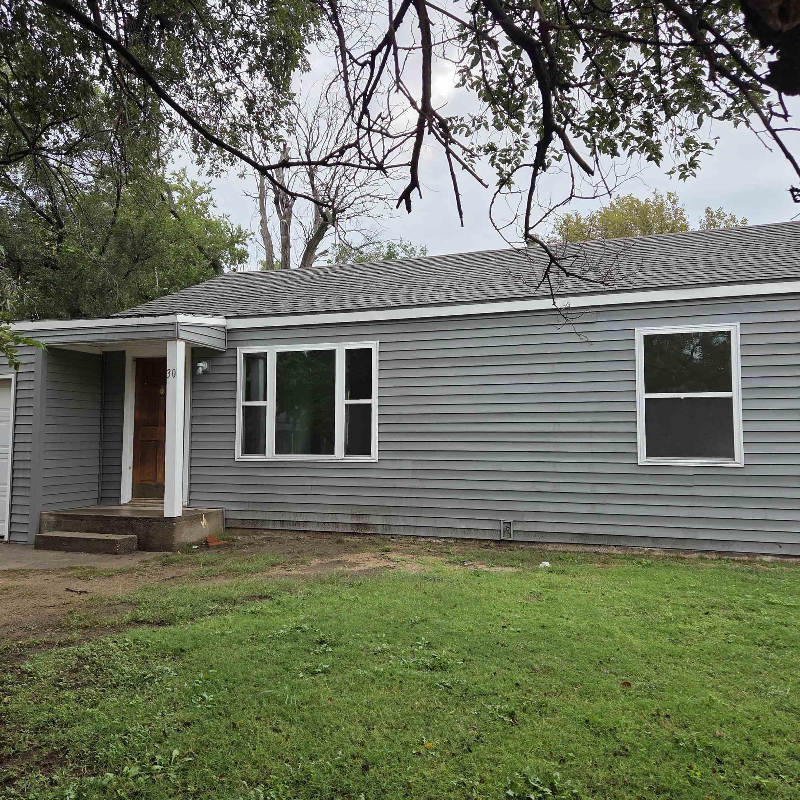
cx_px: 382
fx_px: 732
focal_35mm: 28
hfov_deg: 57.3
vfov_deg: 57.3
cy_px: 396
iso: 80
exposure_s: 1/1690
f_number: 1.8
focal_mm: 5.4
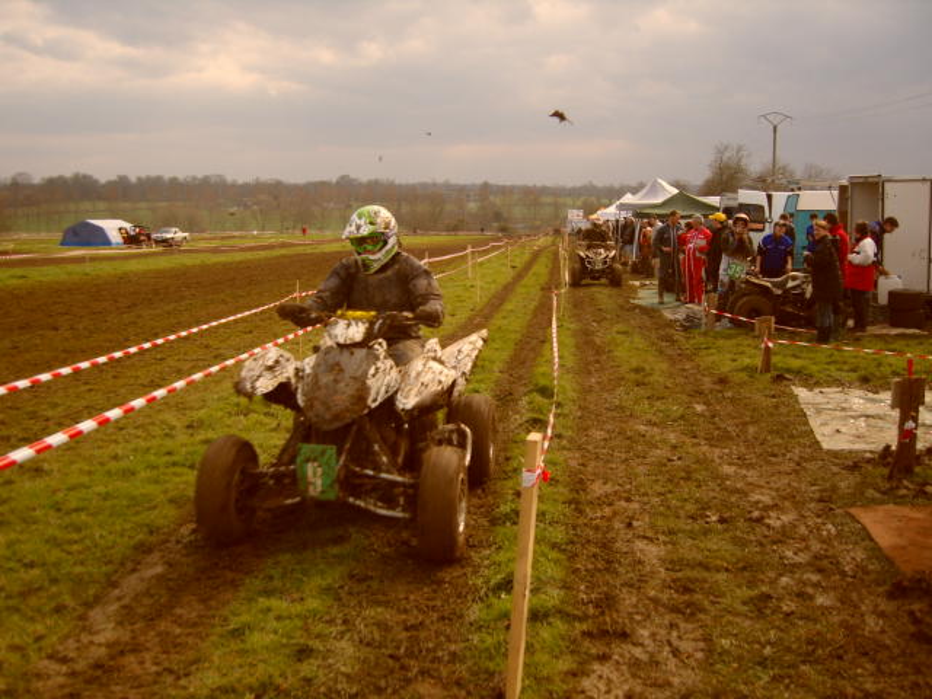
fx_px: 942
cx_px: 466
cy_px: 350
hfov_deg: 52.6
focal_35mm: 35
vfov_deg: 40.7
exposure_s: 1/180
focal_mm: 7.4
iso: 80
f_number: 7.1
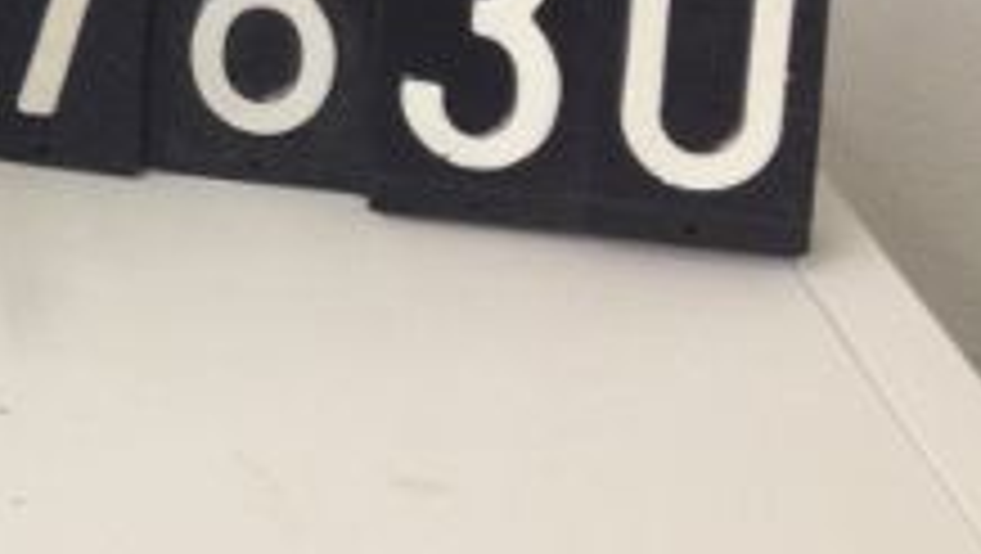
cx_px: -261
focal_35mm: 112
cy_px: -198
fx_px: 2916
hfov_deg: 18.0
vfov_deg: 10.6
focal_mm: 4.28
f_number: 2.4
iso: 125
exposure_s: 1/20
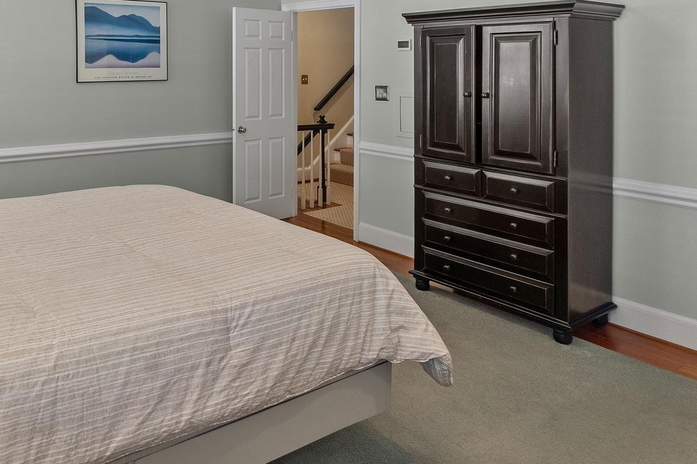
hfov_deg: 60.1
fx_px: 542
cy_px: 64
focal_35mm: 28
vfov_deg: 43.2
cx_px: 136
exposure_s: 1/2
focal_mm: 10
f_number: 8
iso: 500
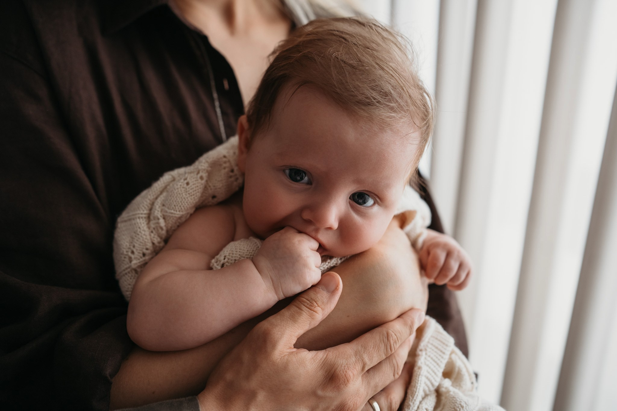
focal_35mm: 35
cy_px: 206
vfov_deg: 37.8
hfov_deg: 54.4
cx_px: 308
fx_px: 600
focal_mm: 35
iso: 400
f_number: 2.8
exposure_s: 1/100
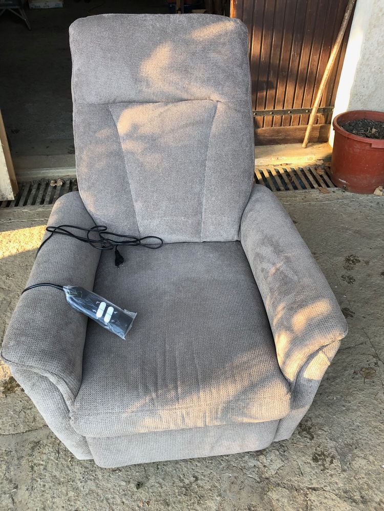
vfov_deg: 63.4
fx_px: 414
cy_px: 256
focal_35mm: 28
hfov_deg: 49.7
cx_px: 192
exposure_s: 1/30
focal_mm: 4
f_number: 1.8
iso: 20
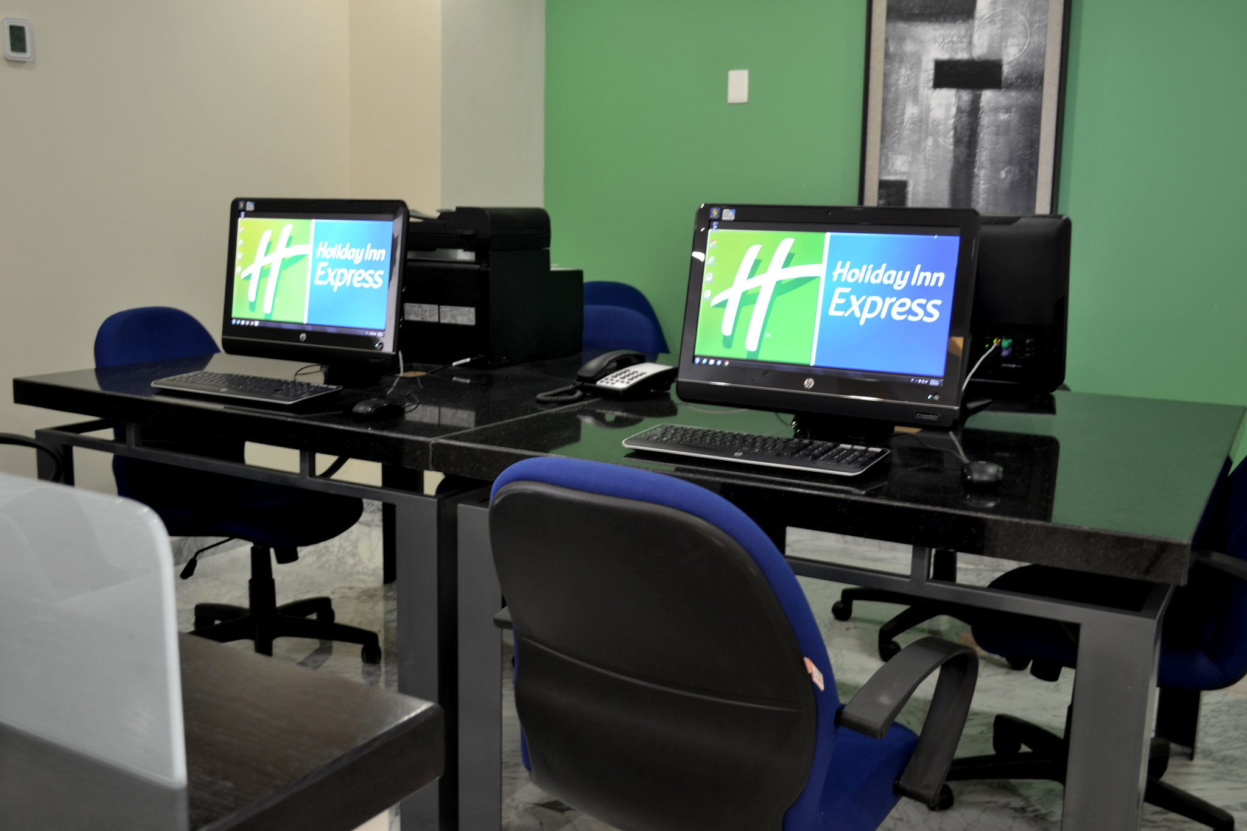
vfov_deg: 36.9
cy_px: 416
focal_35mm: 36
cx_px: 624
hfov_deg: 53.1
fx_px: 1247
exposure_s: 1/2
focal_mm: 24
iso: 100
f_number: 4
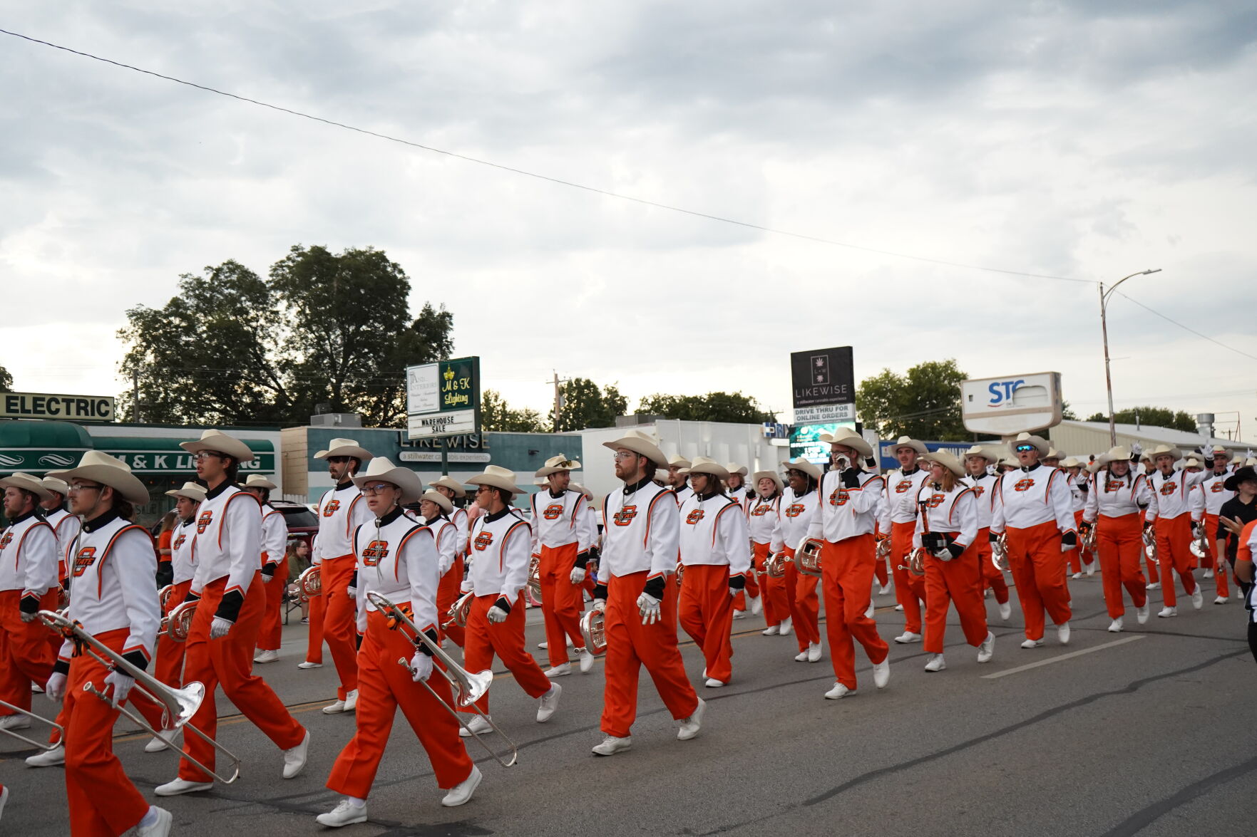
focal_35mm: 38
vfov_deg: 35.0
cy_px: 418
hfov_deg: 50.7
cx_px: 628
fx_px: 1327
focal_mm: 38
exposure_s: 1/1600
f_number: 5
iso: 3200
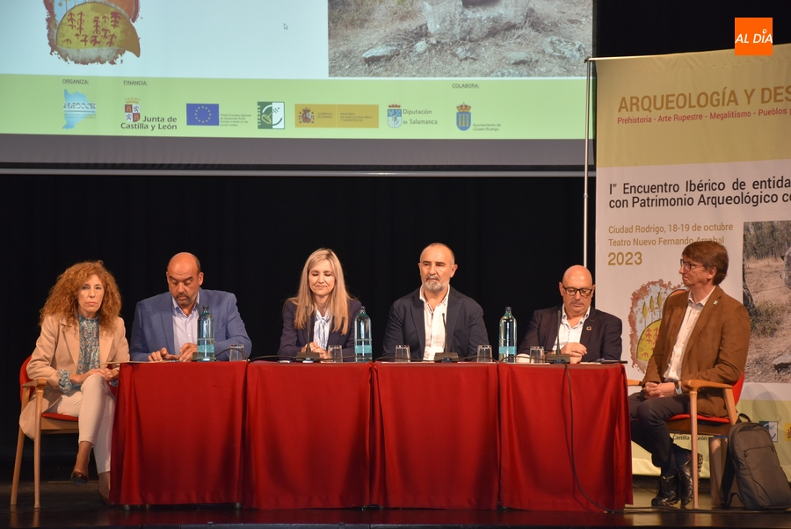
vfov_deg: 11.4
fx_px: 2639
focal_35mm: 120
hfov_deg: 17.0
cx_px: 396
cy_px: 264
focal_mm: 80
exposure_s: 1/80
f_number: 5.3
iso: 800
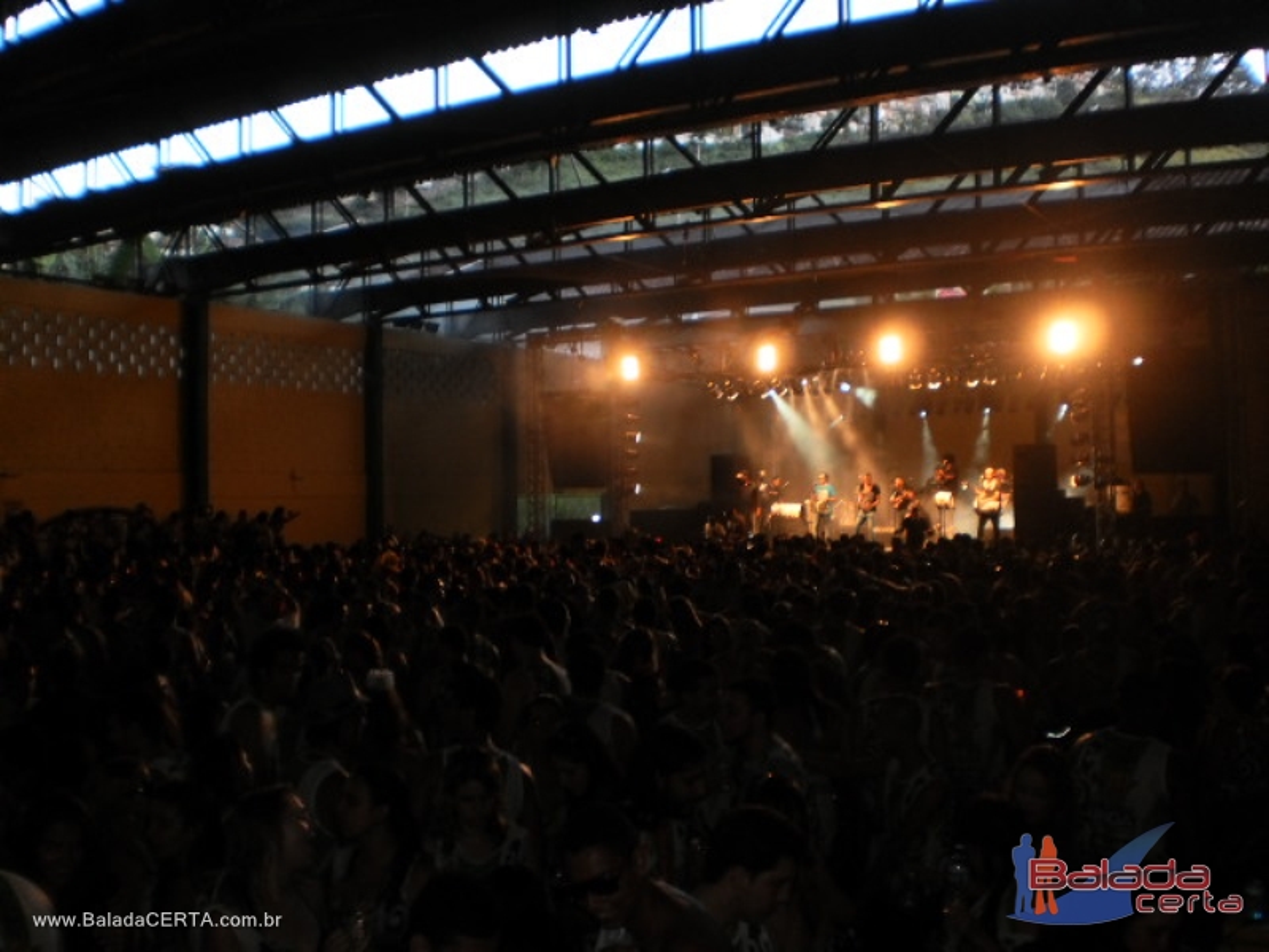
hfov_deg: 51.4
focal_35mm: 36
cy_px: 476
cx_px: 634
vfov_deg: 39.7
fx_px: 1320
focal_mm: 6.3
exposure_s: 1/30
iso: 125
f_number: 3.1
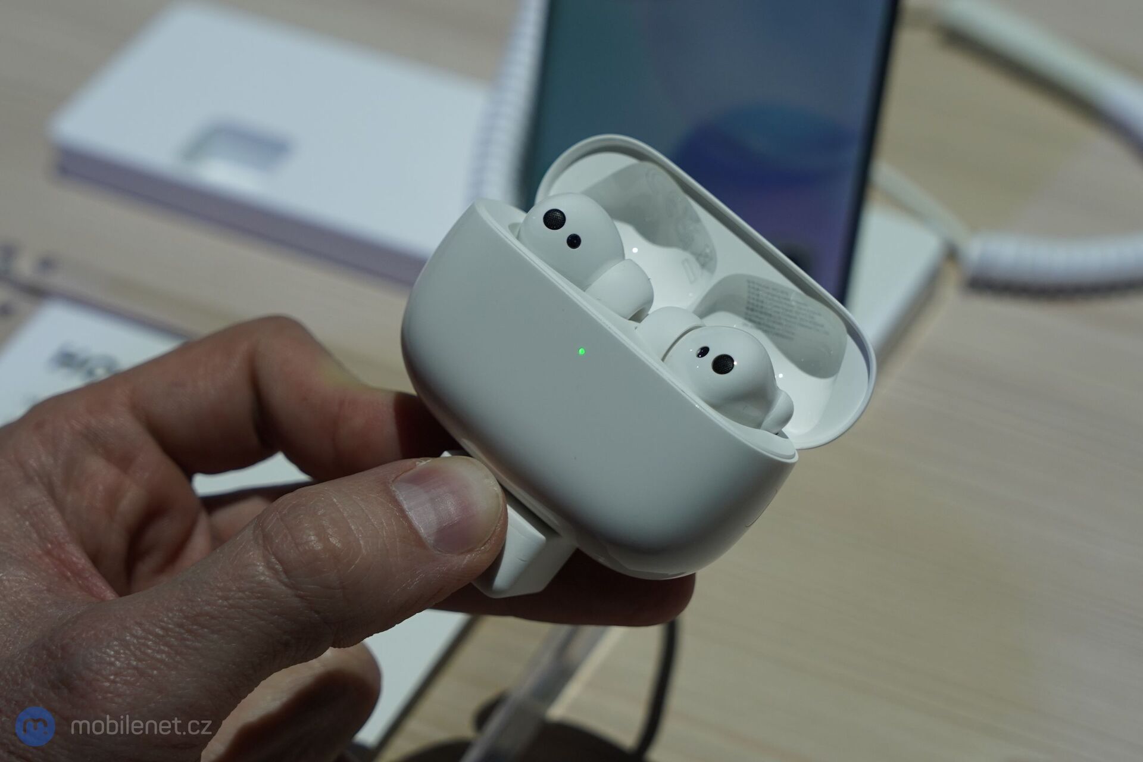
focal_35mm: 64
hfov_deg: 31.4
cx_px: 572
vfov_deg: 21.2
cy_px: 381
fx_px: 2032
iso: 500
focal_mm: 64
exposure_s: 1/160
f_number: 5.6
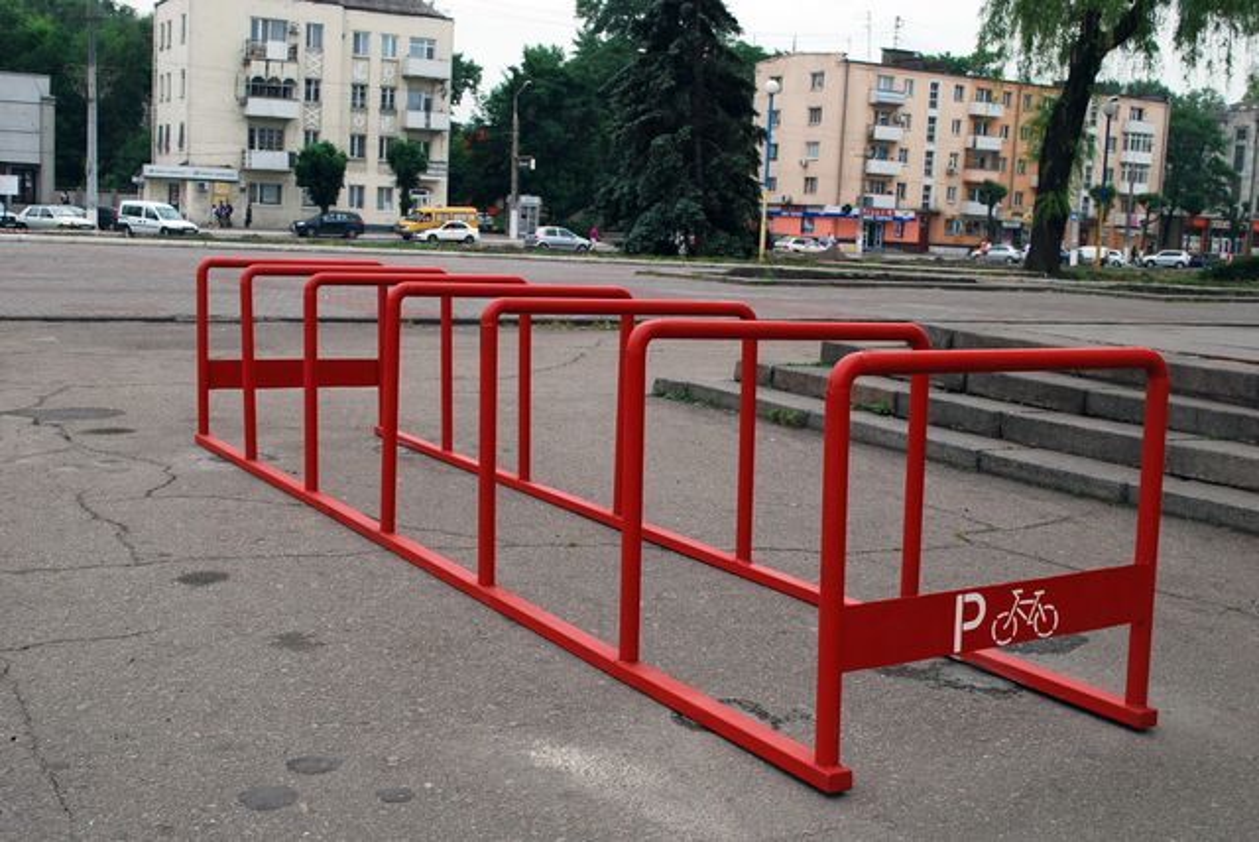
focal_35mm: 42
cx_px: 630
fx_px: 1470
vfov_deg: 32.0
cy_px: 421
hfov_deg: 46.4
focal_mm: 28
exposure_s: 1/160
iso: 100
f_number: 6.3
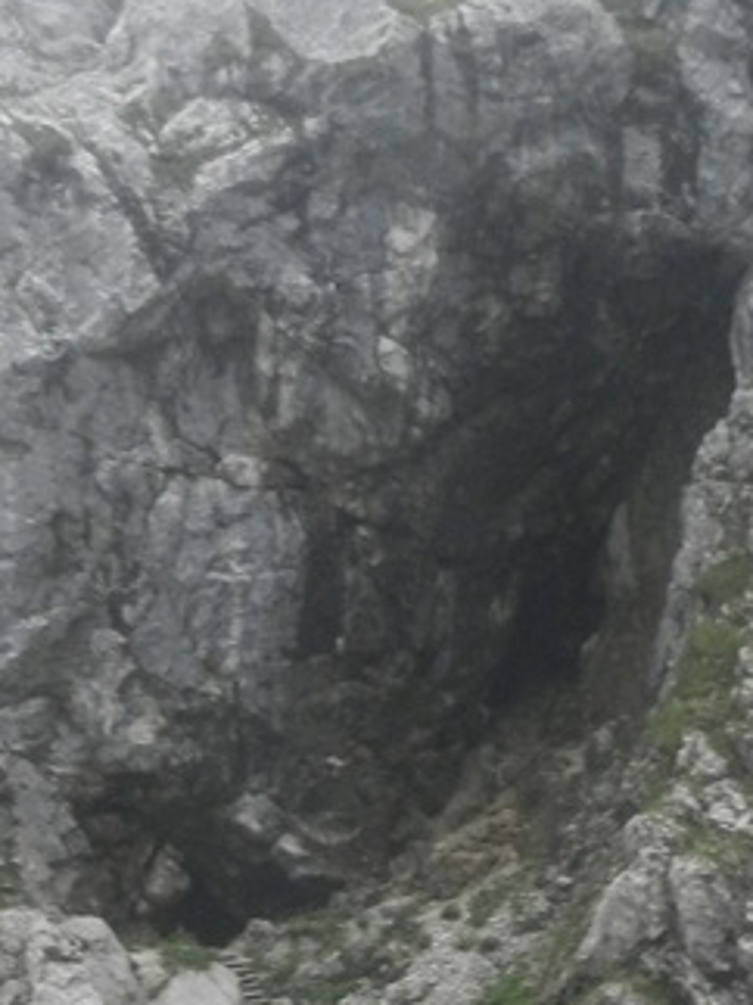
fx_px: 2119
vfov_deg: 25.6
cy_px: 952
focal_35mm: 73
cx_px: 467
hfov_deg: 20.1
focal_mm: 4
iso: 400
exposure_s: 1/20
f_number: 3.4
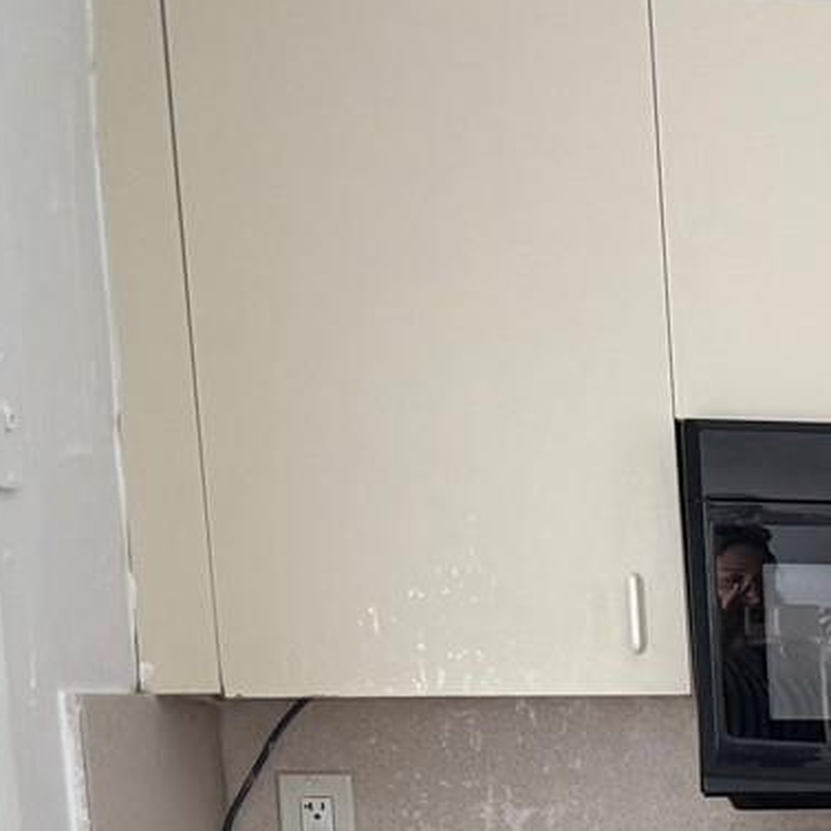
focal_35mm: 90
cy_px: 996
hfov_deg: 15.1
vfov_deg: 18.3
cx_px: 1733
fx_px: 2444
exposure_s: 1/121
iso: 200
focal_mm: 6.76
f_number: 1.78
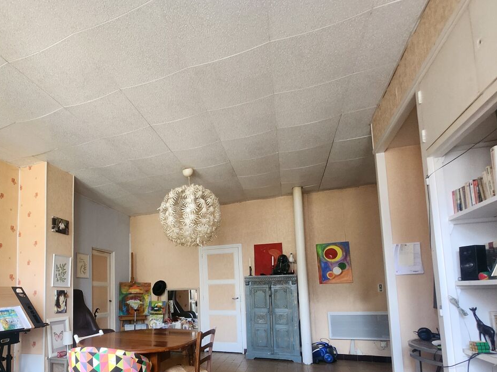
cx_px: 164
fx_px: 287
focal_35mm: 20
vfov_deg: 63.7
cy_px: 259
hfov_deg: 78.9
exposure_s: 1/33
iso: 320
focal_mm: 1.74
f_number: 2.2
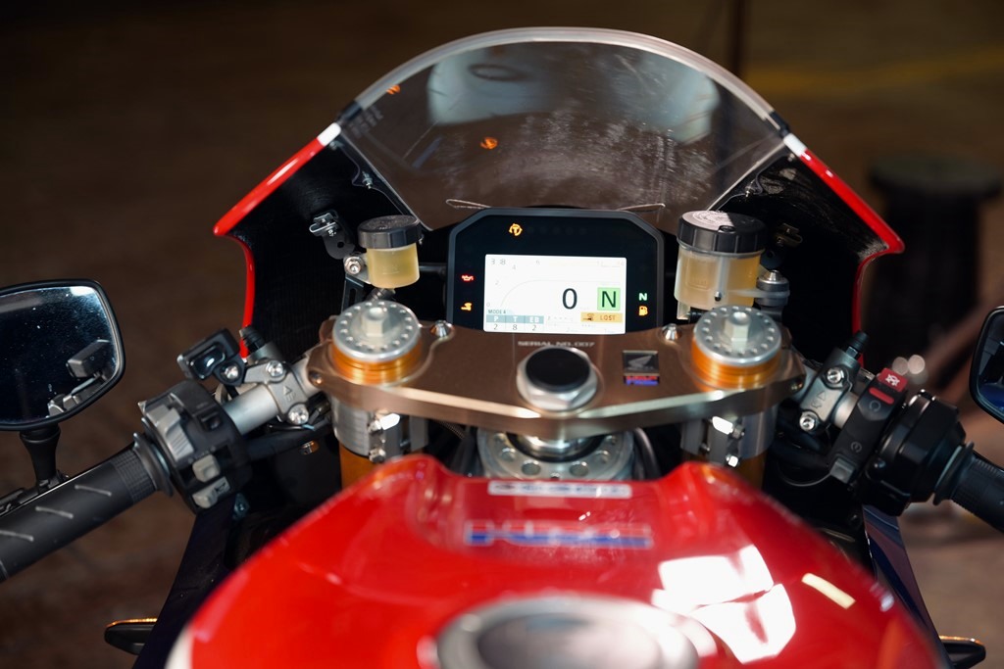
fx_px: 1952
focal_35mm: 70
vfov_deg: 19.5
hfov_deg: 28.8
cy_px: 334
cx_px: 502
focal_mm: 70
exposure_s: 1/25
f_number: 3.2
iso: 640
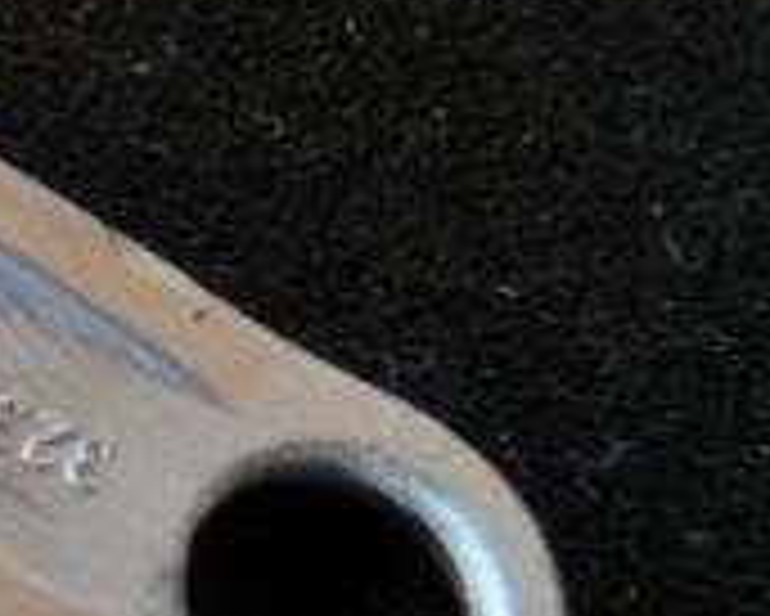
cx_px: -257
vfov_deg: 13.7
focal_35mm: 113
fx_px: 2577
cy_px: 286
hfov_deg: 16.0
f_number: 4
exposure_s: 1/30
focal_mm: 6
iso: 100
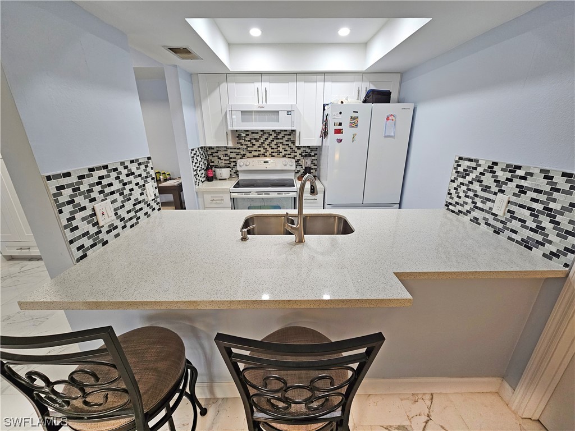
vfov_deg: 89.9
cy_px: 216
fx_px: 216
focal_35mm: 13
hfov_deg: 106.2
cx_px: 288
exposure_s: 1/60
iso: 100
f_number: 2.2
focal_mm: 2.2
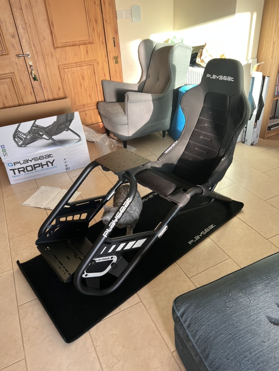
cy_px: 186
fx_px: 279
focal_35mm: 26
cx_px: 140
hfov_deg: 53.1
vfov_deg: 67.3
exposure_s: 1/121
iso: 100
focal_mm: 5.7
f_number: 1.5
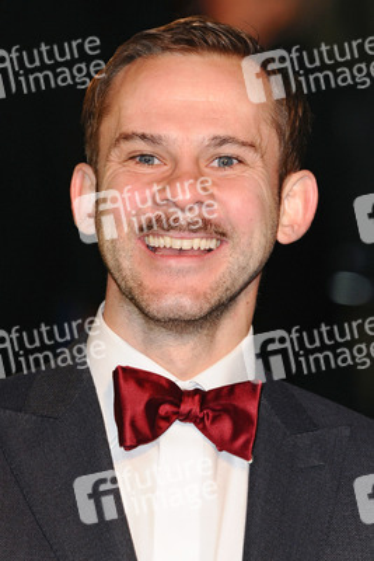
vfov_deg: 8.3
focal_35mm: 248
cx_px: 187
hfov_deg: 5.6
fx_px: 3853
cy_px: 280
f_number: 4.5
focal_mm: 165
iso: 320
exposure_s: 1/200
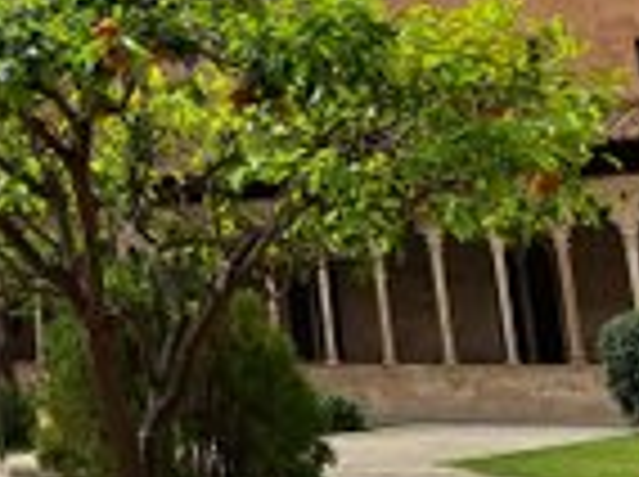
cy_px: -90
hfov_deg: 22.7
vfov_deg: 17.9
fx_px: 1437
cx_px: -158
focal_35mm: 78
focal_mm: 5.54
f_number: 1.8
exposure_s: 1/4405
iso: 40
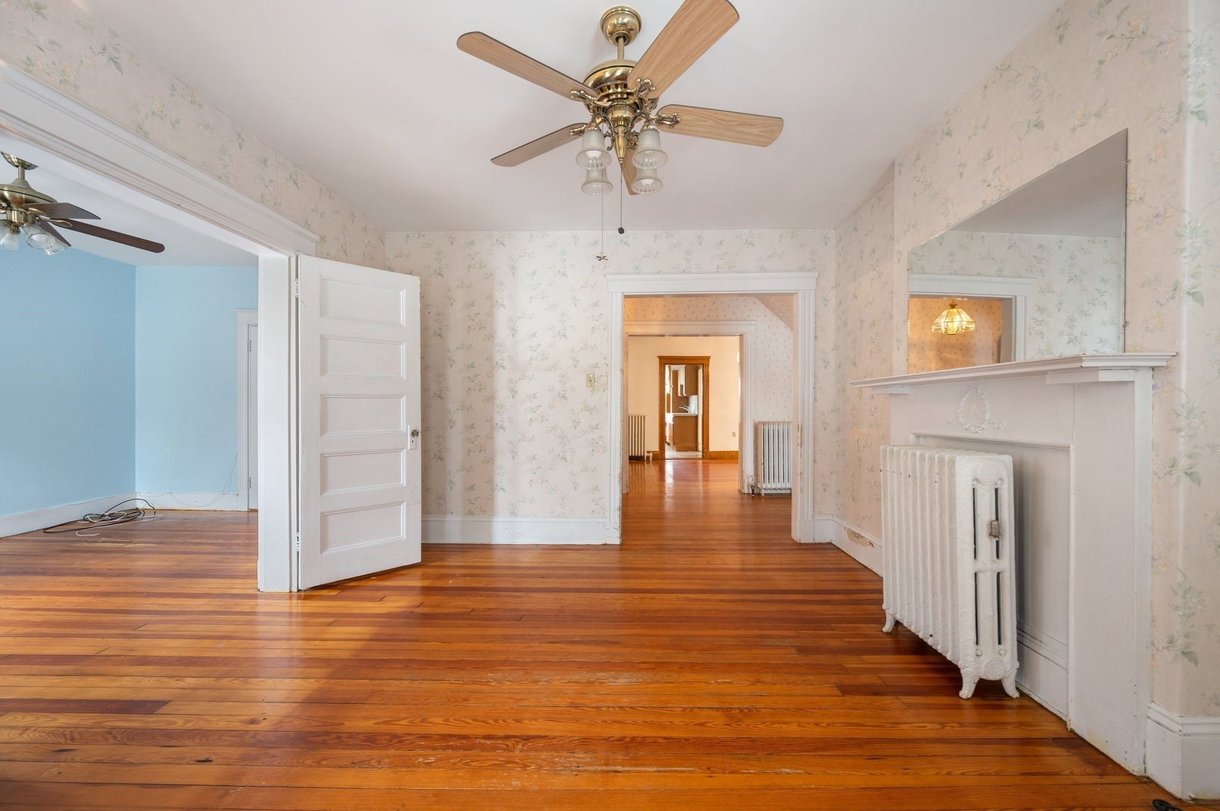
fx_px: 474
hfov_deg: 104.3
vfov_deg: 81.1
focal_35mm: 14
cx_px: 610
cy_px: 406
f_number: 7.1
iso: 400
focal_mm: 14
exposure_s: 1/4
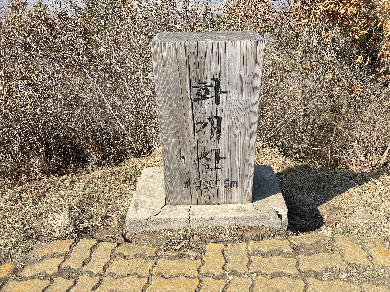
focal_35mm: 26
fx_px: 293
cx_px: 195
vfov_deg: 53.1
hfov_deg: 67.3
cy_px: 146
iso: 50
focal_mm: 5.7
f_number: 1.5
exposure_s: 1/1808
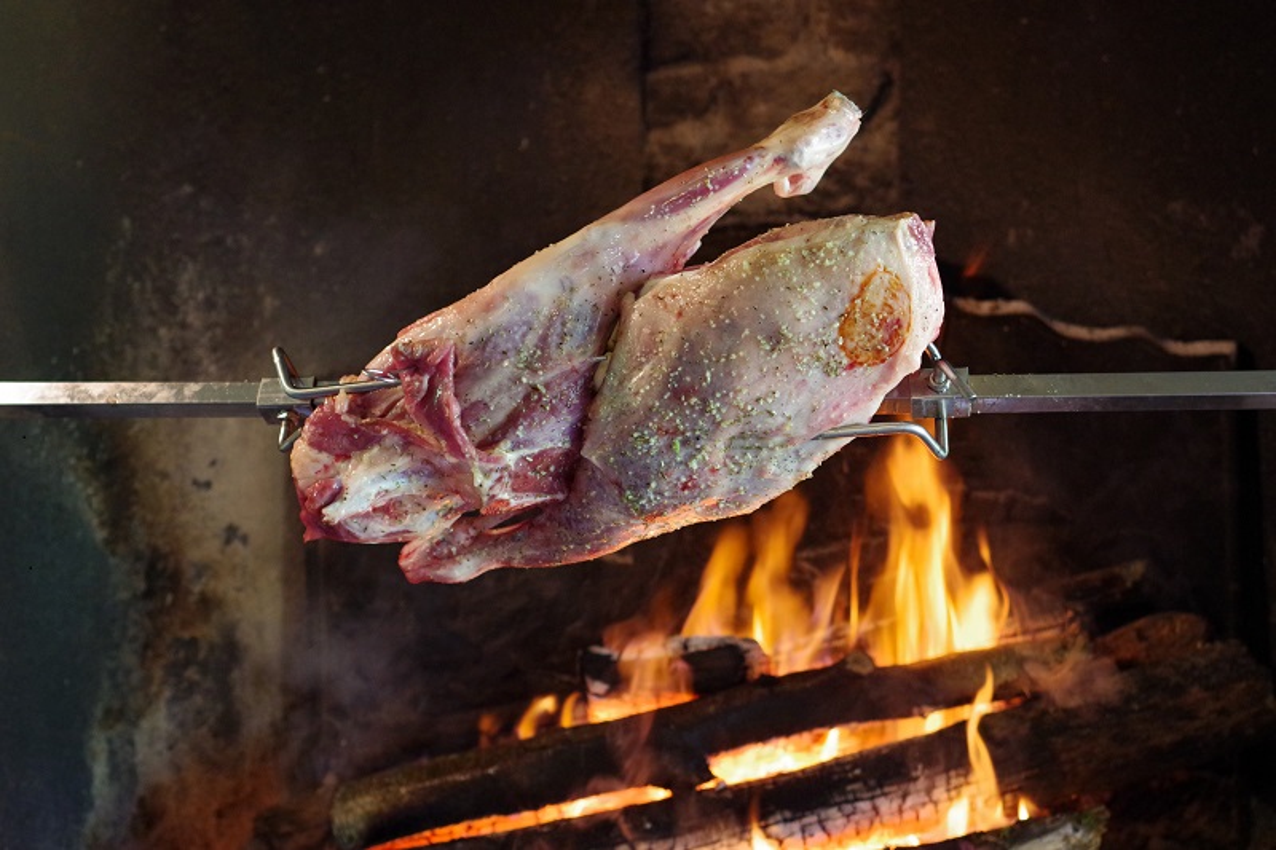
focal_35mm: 52
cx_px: 638
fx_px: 1843
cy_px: 425
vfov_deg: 26.0
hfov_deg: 38.2
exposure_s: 1/60
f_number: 3.2
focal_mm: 35
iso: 3200
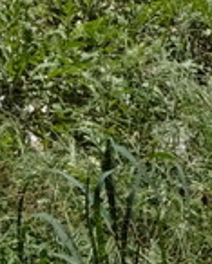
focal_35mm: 123
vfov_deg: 11.9
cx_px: -156
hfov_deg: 11.7
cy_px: -417
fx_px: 964
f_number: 11
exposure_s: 1/250
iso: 200
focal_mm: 10.1
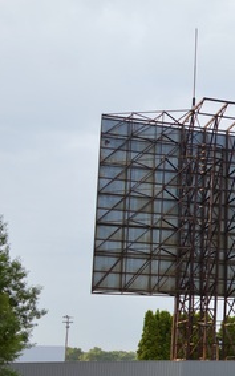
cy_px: 219
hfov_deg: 14.0
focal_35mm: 83
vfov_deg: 24.9
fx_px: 850
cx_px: 418
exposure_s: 1/125
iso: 110
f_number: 5.6
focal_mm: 24
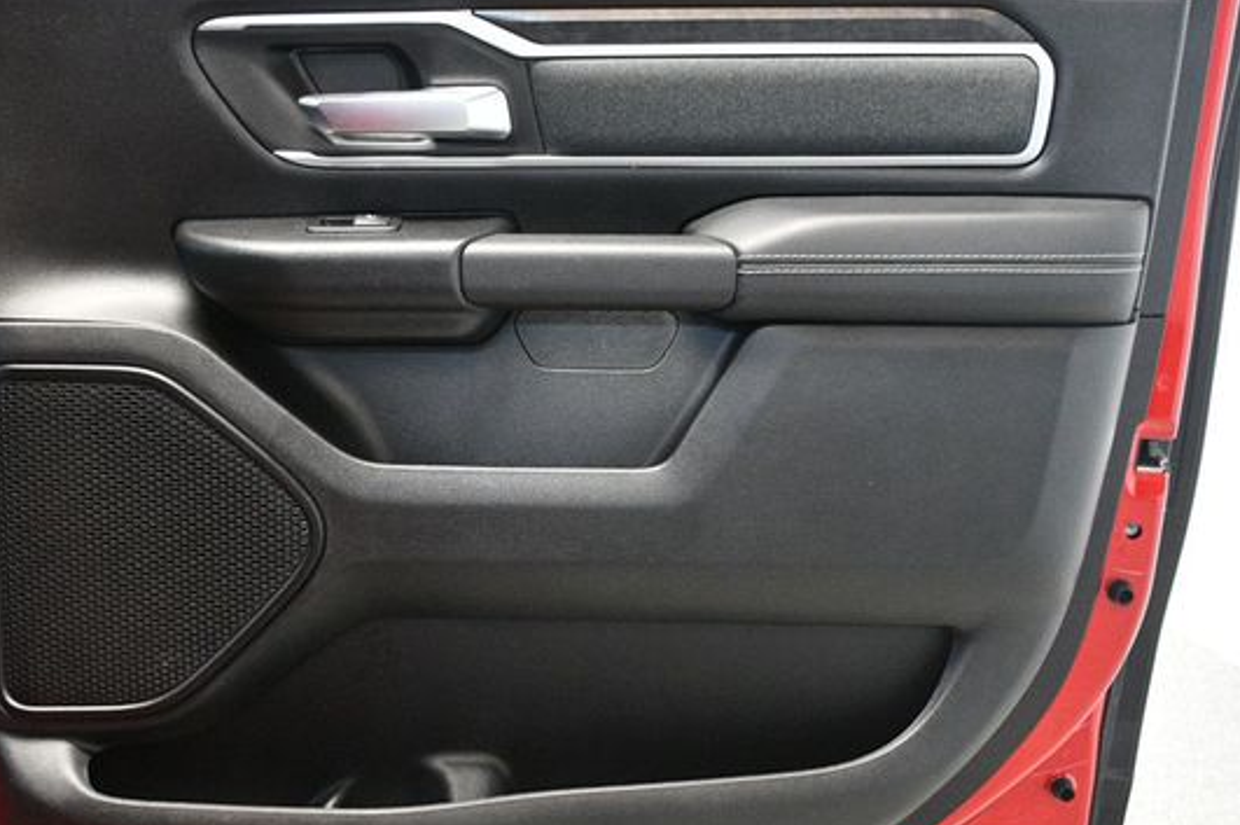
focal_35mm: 47
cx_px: 551
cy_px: 416
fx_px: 1617
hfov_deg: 41.9
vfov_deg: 28.6
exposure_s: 1/60
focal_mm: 26
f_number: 3.8
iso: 5600
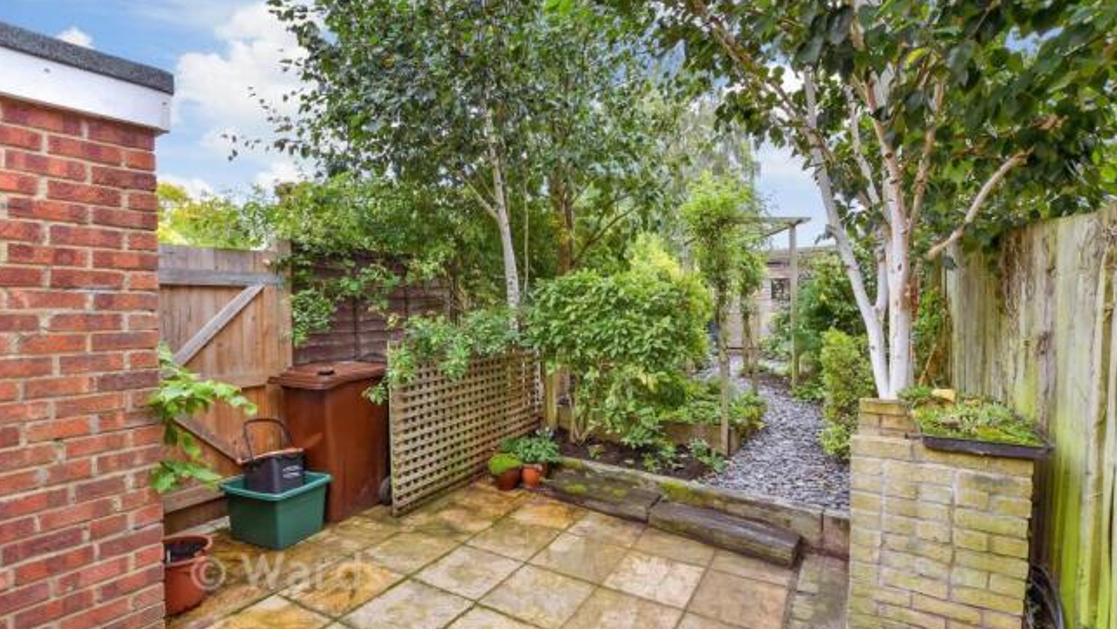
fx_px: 474
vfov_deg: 67.1
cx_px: 560
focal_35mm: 16
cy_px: 312
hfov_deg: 99.4
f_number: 8
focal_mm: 10
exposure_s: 1/80
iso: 320
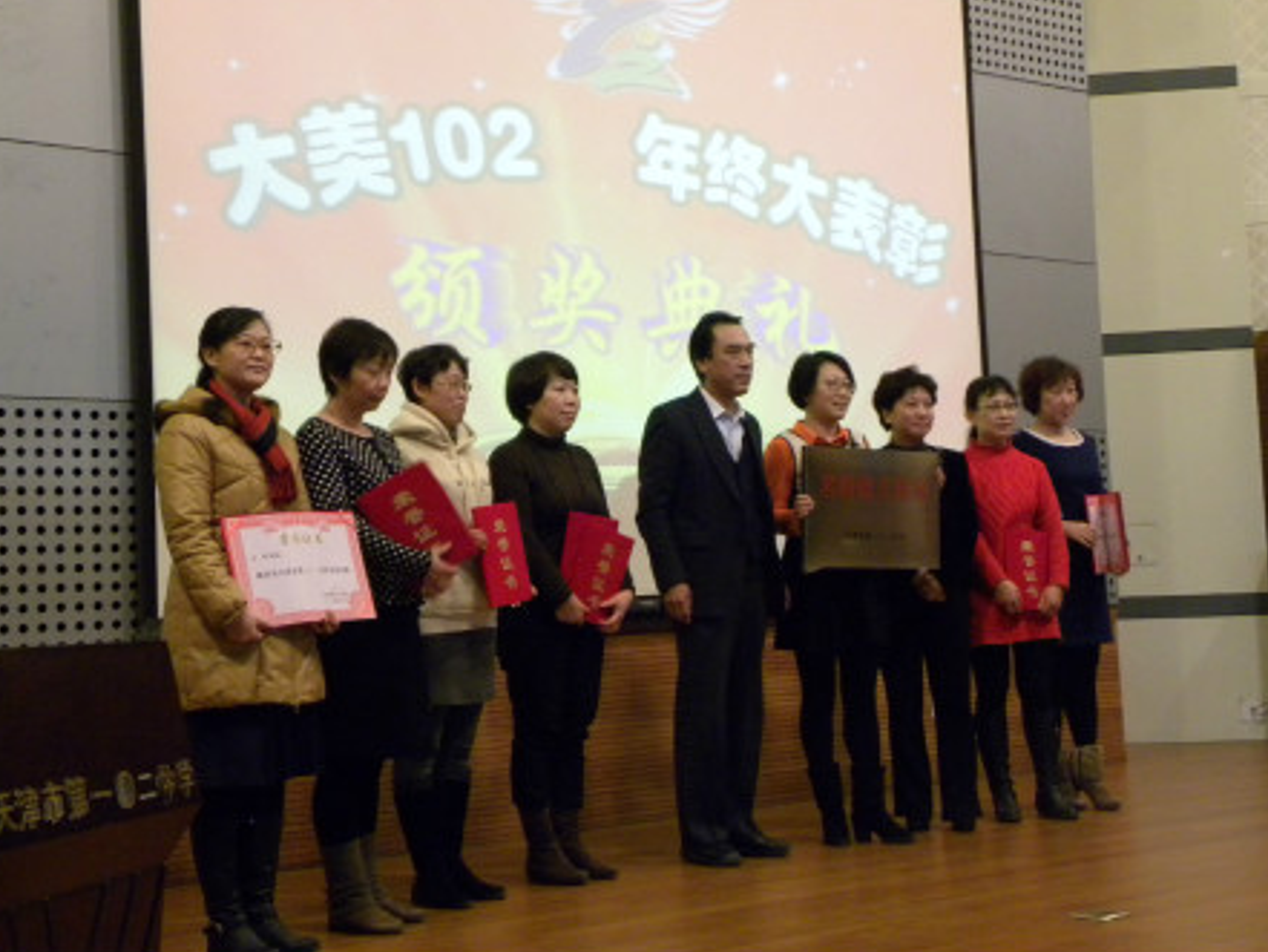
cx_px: 630
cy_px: 427
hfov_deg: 32.7
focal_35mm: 59
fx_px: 2162
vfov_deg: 24.8
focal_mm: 9.2
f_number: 3.5
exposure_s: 1/14.5
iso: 400
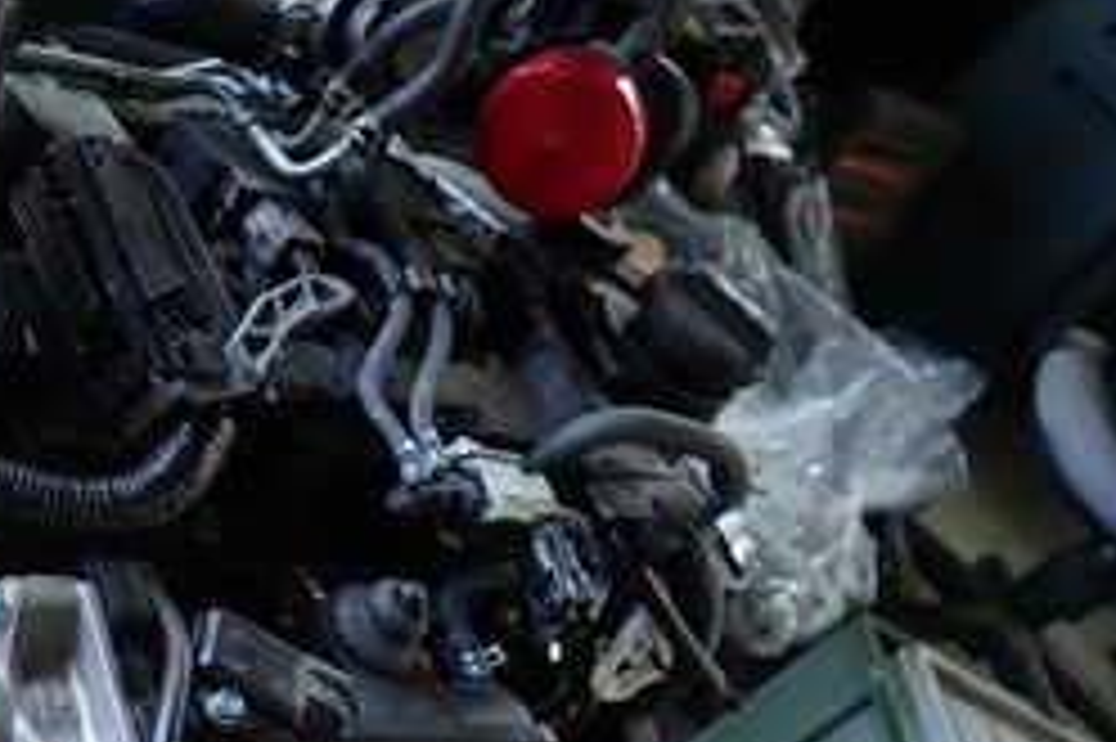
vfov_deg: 21.3
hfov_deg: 29.1
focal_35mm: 63
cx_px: -86
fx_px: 1952
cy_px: 603
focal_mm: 4.5
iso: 160
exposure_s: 1/60
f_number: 2
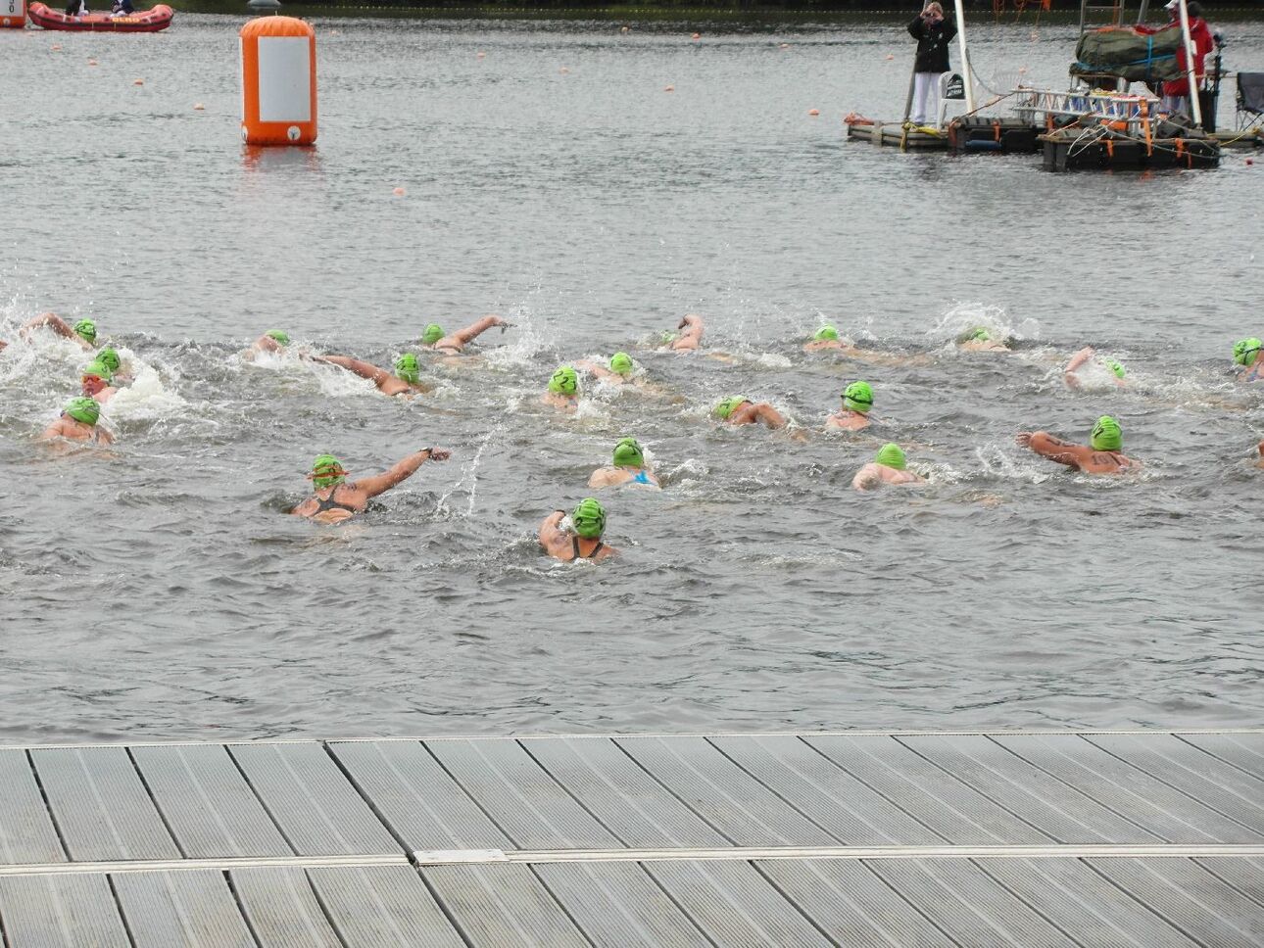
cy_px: 474
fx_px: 5150
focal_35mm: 141
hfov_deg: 14.0
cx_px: 632
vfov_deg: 10.5
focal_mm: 25.2
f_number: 4.2
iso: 100
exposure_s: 1/350
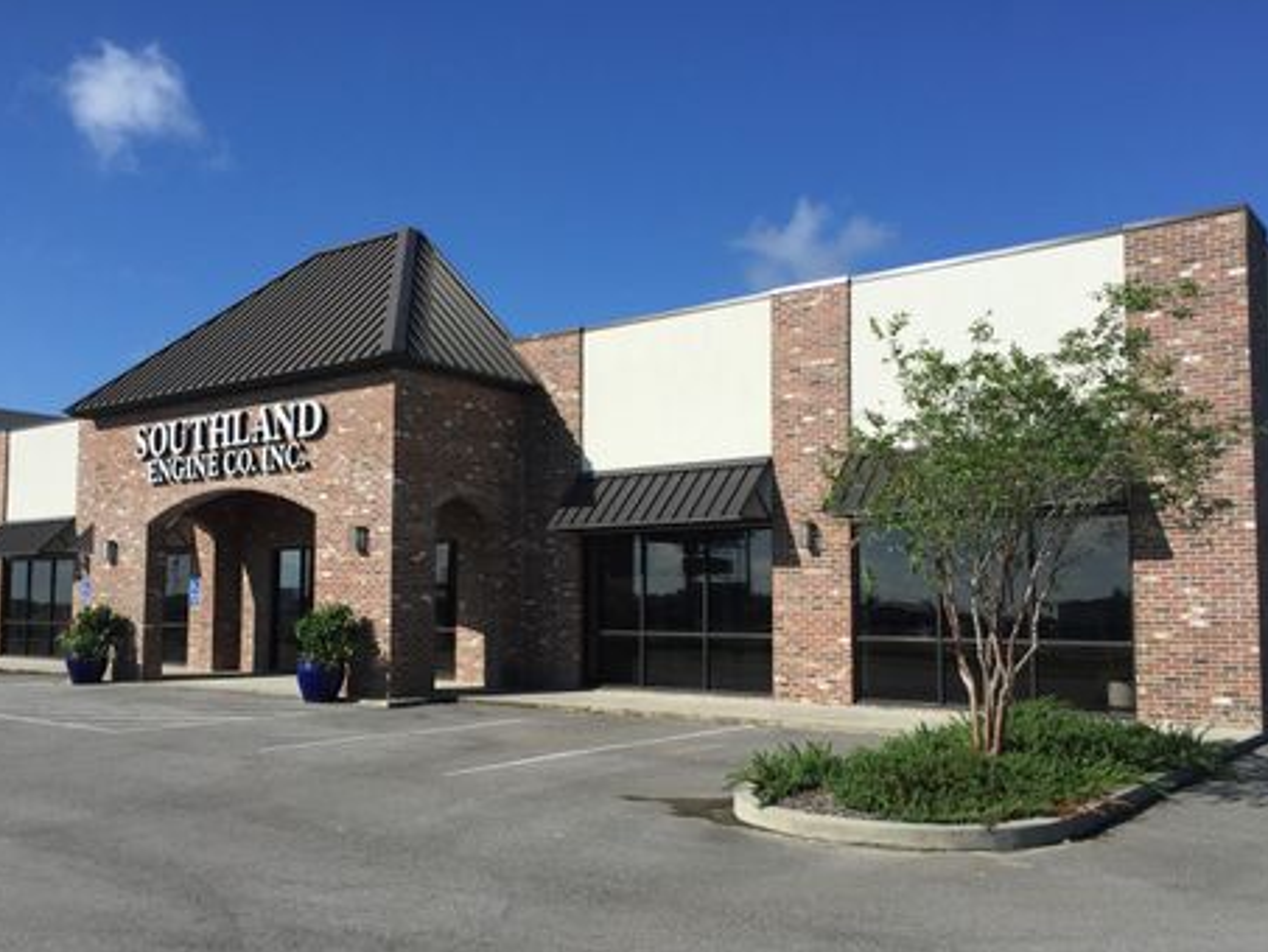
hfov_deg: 56.8
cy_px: 517
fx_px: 1172
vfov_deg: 44.1
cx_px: 593
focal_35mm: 32
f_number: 2.2
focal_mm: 4.15
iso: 32
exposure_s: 1/3300
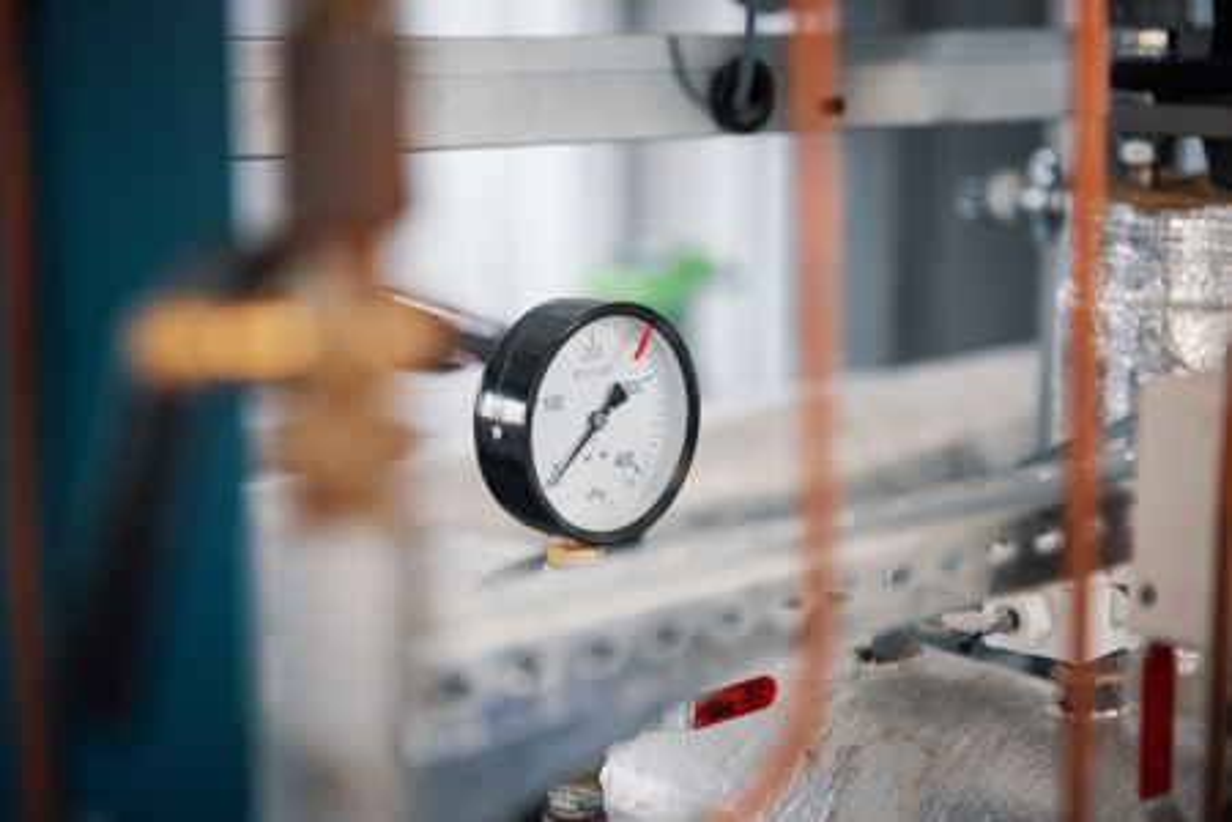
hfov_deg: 28.8
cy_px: 411
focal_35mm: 70
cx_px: 616
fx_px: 2395
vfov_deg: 19.5
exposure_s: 1/250
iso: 800
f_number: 2.8
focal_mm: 70
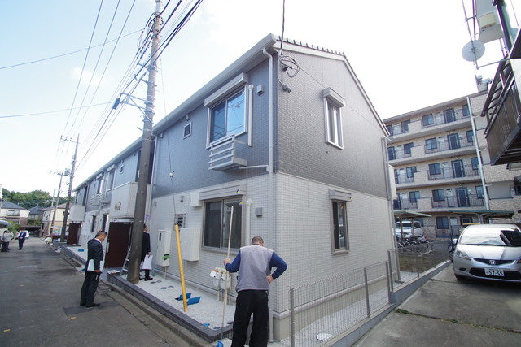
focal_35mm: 15
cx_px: 260
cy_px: 174
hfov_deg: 100.4
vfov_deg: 77.4
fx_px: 217
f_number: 6.3
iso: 200
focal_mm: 10
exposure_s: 1/125
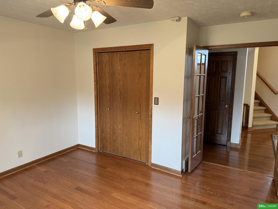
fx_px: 193
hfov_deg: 71.6
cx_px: 139
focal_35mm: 24
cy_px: 104
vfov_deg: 56.8
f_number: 1.78
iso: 160
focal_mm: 6.76
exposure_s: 1/60
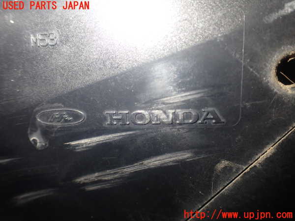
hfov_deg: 56.8
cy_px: 110
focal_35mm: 32
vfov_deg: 44.2
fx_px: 273
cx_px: 148
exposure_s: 1/30
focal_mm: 5.79
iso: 250
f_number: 2.4
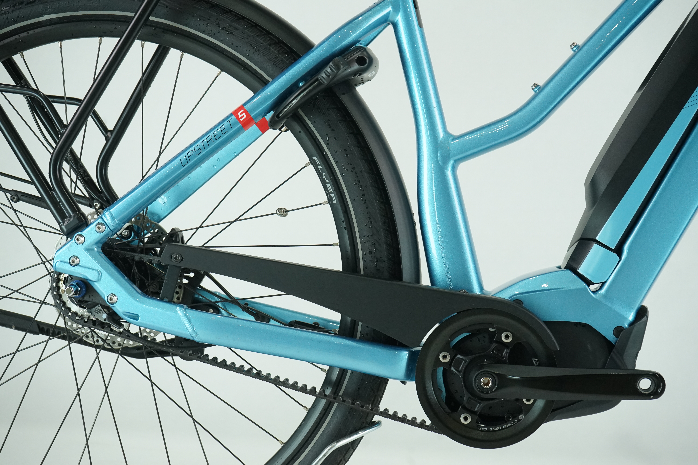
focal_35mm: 52
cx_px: 349
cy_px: 232
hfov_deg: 38.2
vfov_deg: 26.0
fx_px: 1008
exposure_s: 1/200
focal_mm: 52
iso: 2500
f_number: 8
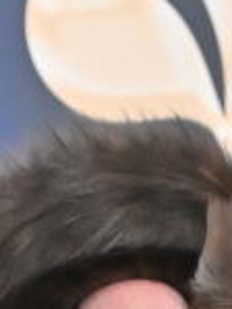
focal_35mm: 1983
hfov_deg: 0.8
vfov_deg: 1.0
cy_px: 554
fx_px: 17695
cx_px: 431
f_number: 2.8
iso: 1250
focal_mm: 200
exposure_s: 1/320
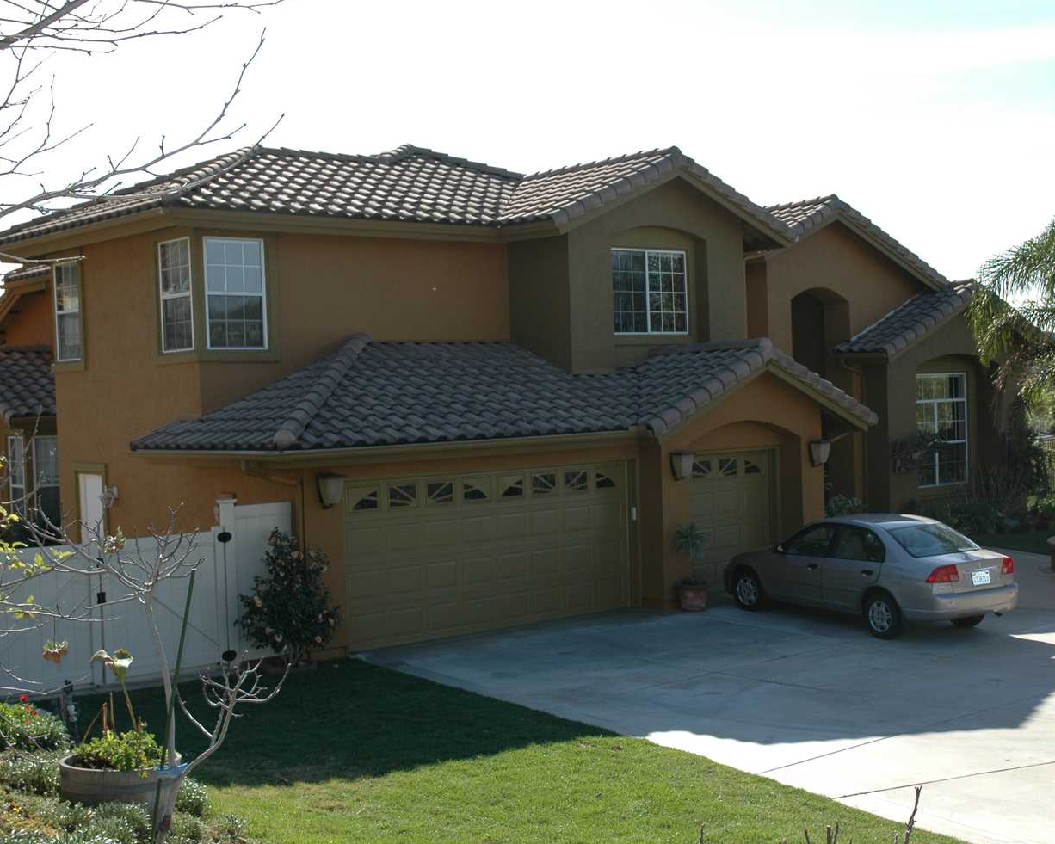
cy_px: 425
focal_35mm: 47
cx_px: 607
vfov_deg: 32.4
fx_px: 1454
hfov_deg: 39.8
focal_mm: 27
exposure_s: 1/500
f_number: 5.6
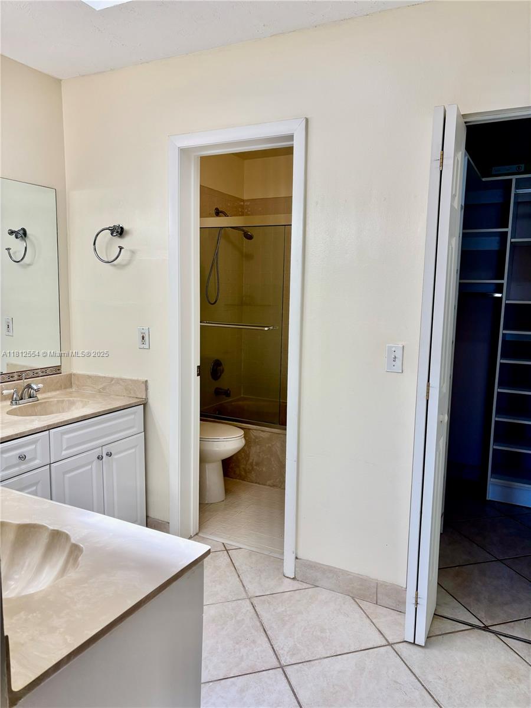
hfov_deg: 53.1
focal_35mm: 26
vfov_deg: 67.3
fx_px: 532
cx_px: 266
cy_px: 354
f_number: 1.6
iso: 40
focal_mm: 5.96
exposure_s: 1/120
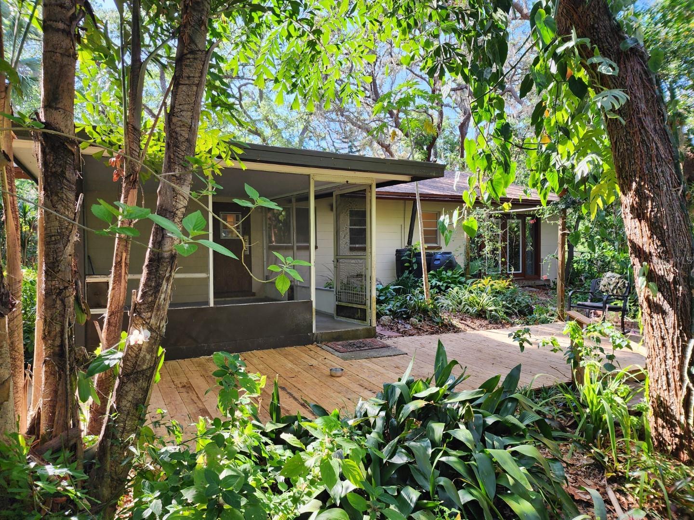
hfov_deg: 73.9
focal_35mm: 23
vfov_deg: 58.9
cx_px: 347
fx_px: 461
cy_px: 260
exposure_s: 1/180
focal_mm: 6.4
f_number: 1.8
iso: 40
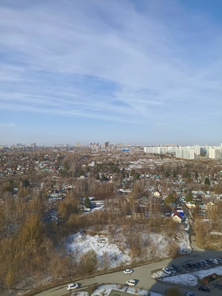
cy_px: 148
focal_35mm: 25
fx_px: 214
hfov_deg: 54.9
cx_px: 111
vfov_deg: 69.4
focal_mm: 4.74
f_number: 1.79
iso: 100
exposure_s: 1/638
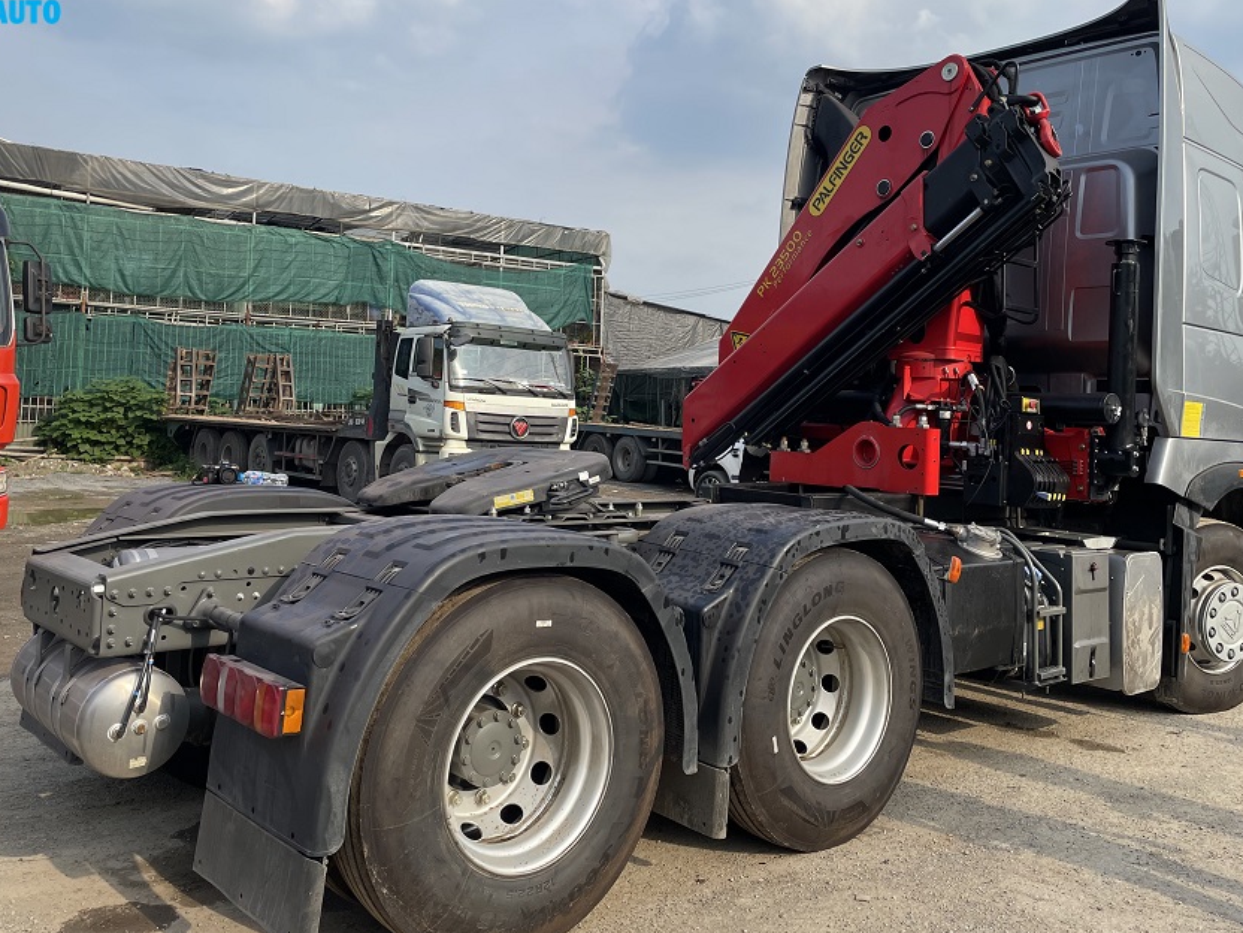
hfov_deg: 56.8
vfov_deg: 44.0
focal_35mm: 32
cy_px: 380
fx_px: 1149
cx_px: 602
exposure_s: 1/2451
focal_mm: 4.2
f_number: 1.6
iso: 32
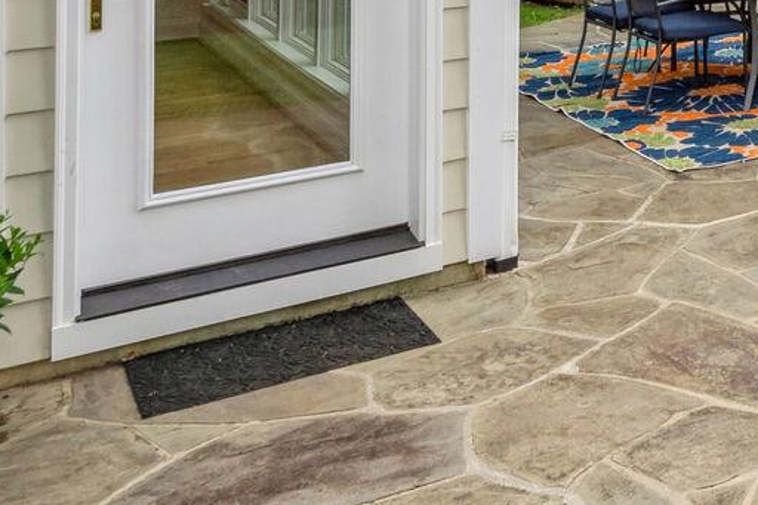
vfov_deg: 22.0
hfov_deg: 29.1
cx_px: 1013
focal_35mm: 54
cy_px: -188
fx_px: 1137
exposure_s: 1/125
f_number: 8
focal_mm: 16
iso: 640
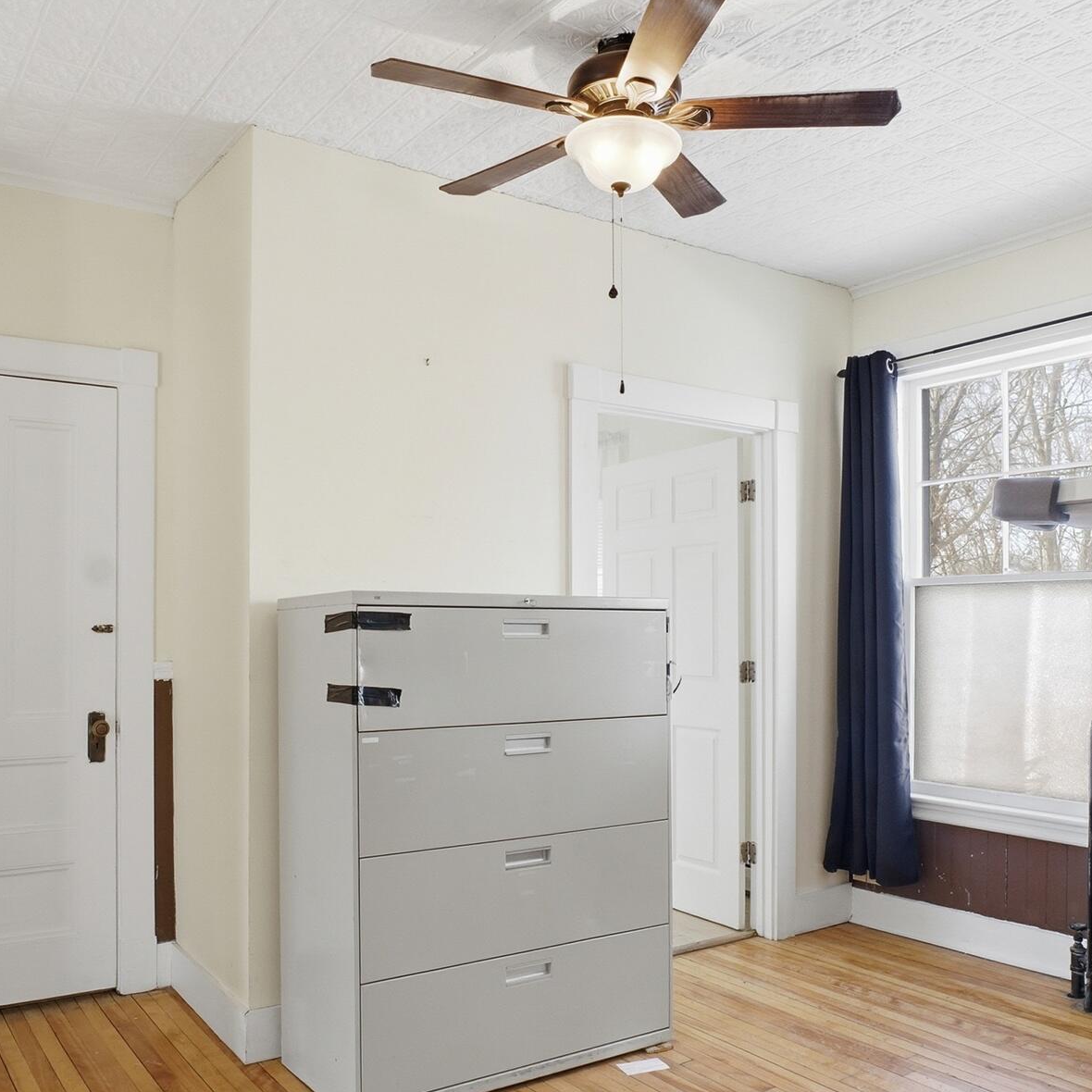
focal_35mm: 27
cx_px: 486
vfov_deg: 58.6
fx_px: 964
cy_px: 650
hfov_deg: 58.9
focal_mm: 10
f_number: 11
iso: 200
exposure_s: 1/800
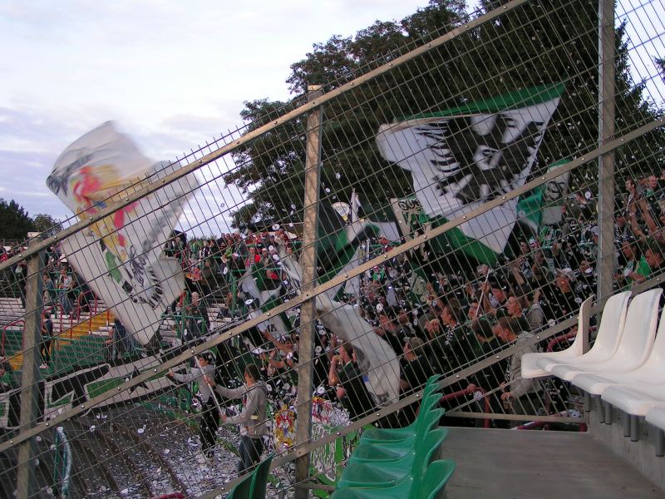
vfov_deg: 35.1
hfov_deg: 45.8
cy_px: 250
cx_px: 332
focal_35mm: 41
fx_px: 788
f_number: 2.8
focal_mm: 6.3
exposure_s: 1/60
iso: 50
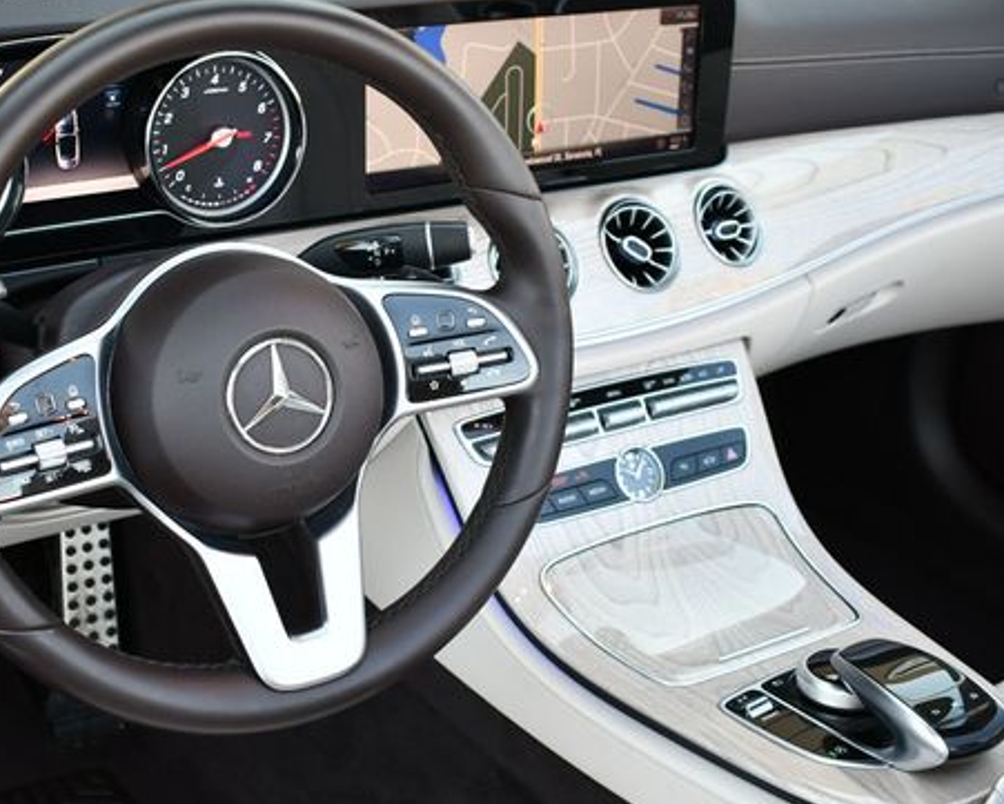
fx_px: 1664
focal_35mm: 56
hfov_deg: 33.5
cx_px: 398
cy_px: 394
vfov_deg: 27.1
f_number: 3.8
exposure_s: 1/250
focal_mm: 21
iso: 500
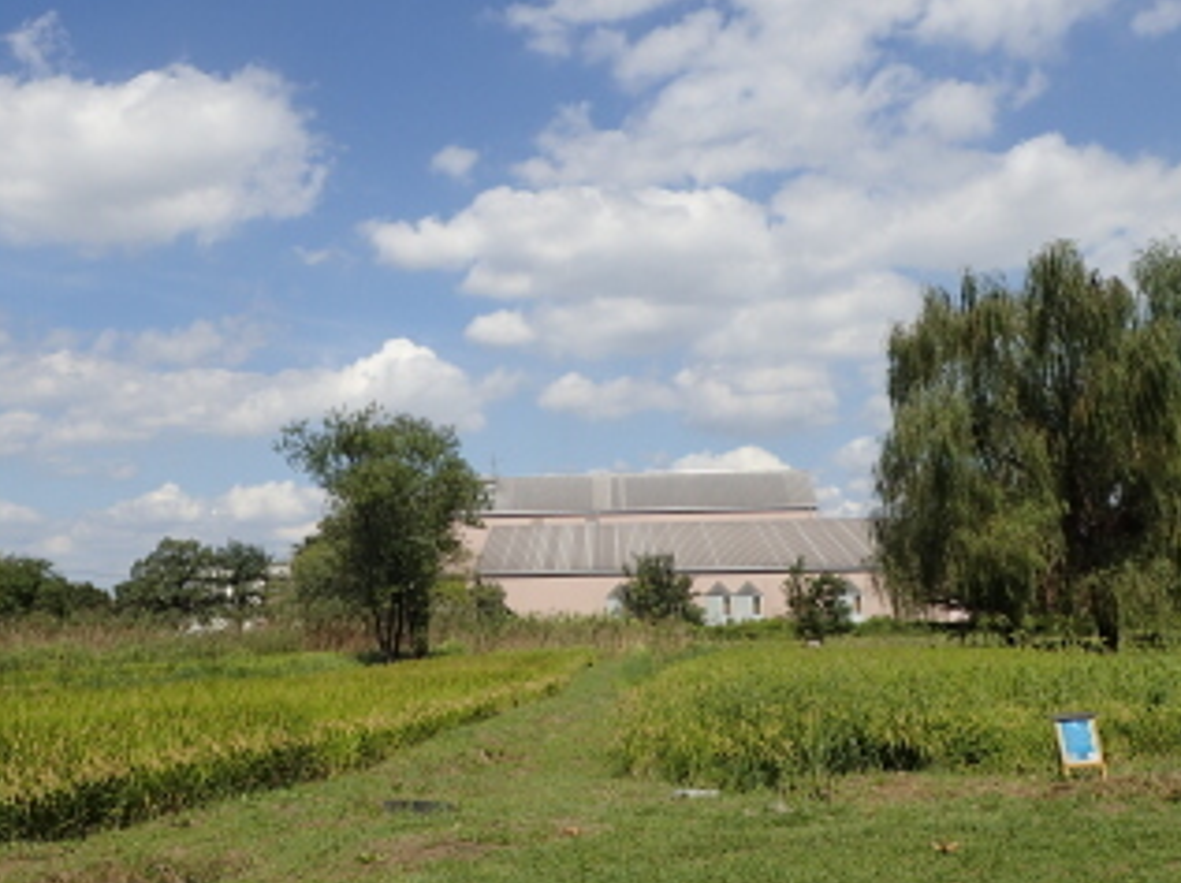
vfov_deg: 34.3
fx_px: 1431
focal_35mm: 42
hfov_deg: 44.6
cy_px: 471
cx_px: 468
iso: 100
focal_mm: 4.5
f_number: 8
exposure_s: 1/320
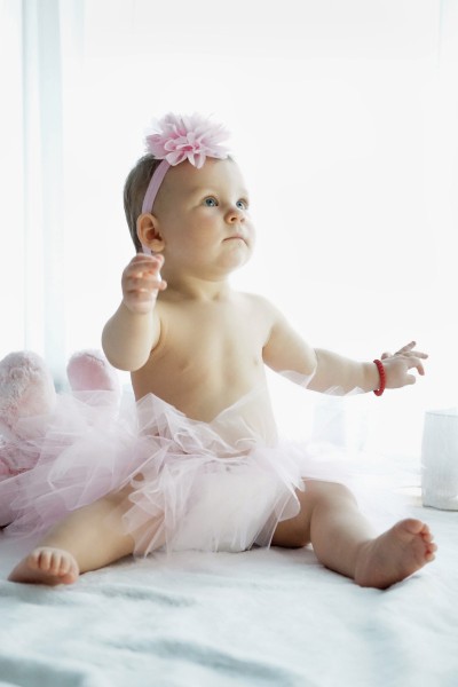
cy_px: 344
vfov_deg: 26.3
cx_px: 229
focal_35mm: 77
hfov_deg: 17.7
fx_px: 1469
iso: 10000
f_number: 5
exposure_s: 1/80
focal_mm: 77
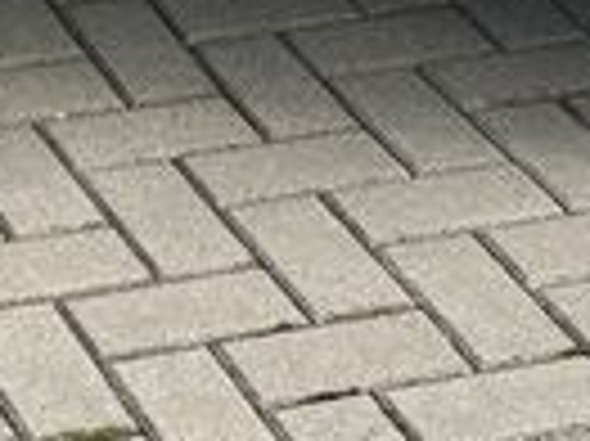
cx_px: -243
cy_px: -896
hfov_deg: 9.5
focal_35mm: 203
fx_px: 3457
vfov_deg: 6.6
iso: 50
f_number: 1.6
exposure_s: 1/1129
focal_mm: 5.1
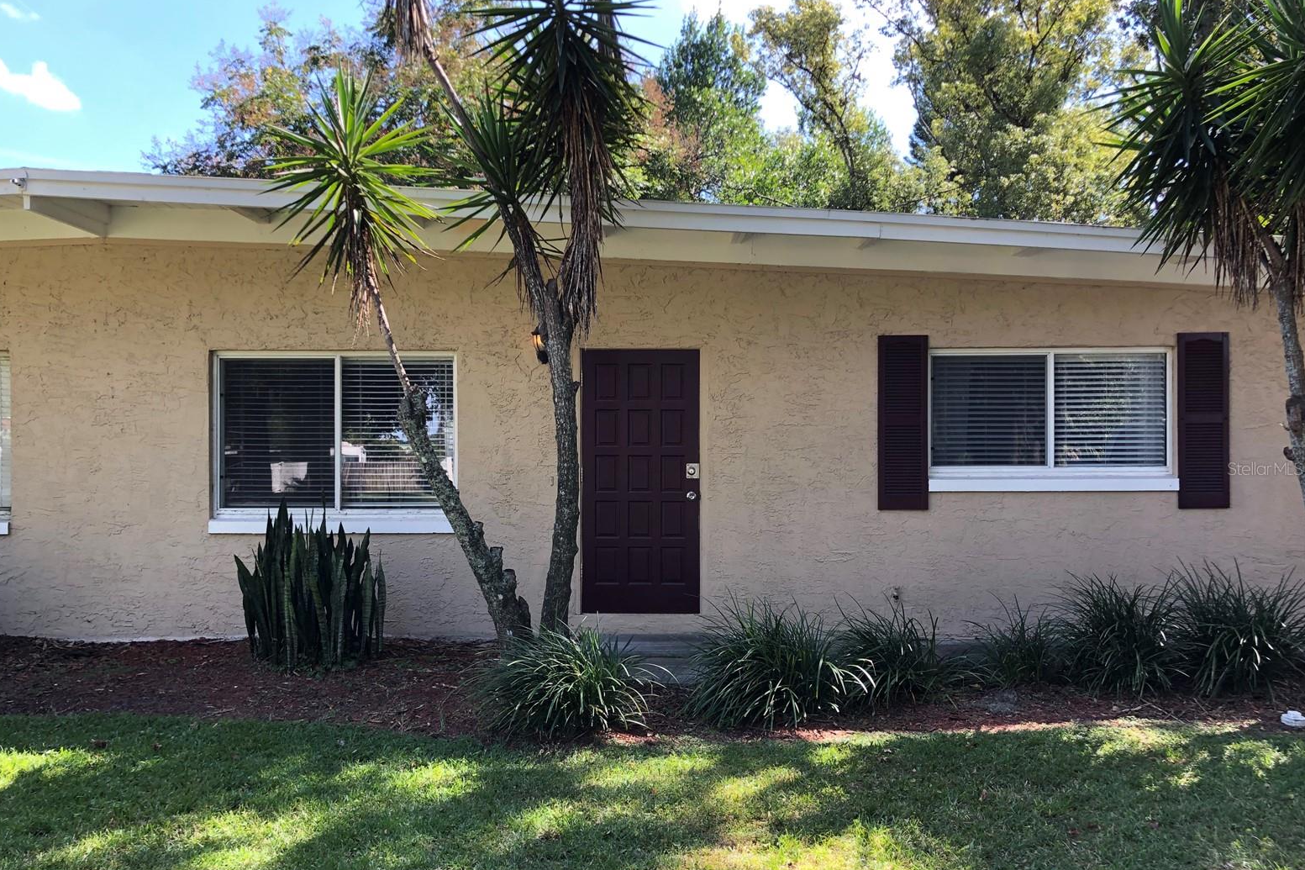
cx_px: 634
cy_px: 468
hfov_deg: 61.9
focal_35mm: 30
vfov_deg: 43.6
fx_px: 1087
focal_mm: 3.99
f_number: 1.8
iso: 20
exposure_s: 1/152
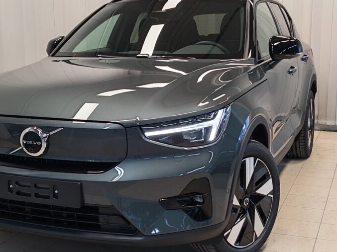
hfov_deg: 34.3
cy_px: 130
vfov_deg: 26.1
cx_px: 146
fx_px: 545
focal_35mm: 56
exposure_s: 1/51
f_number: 1.6
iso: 80
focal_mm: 5.4
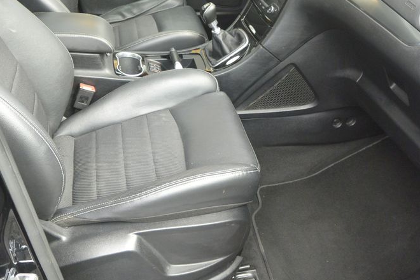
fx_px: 525
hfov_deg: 43.6
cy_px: 103
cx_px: 202
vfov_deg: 29.7
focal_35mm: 45
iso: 280
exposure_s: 1/125
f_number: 3.5
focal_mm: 11
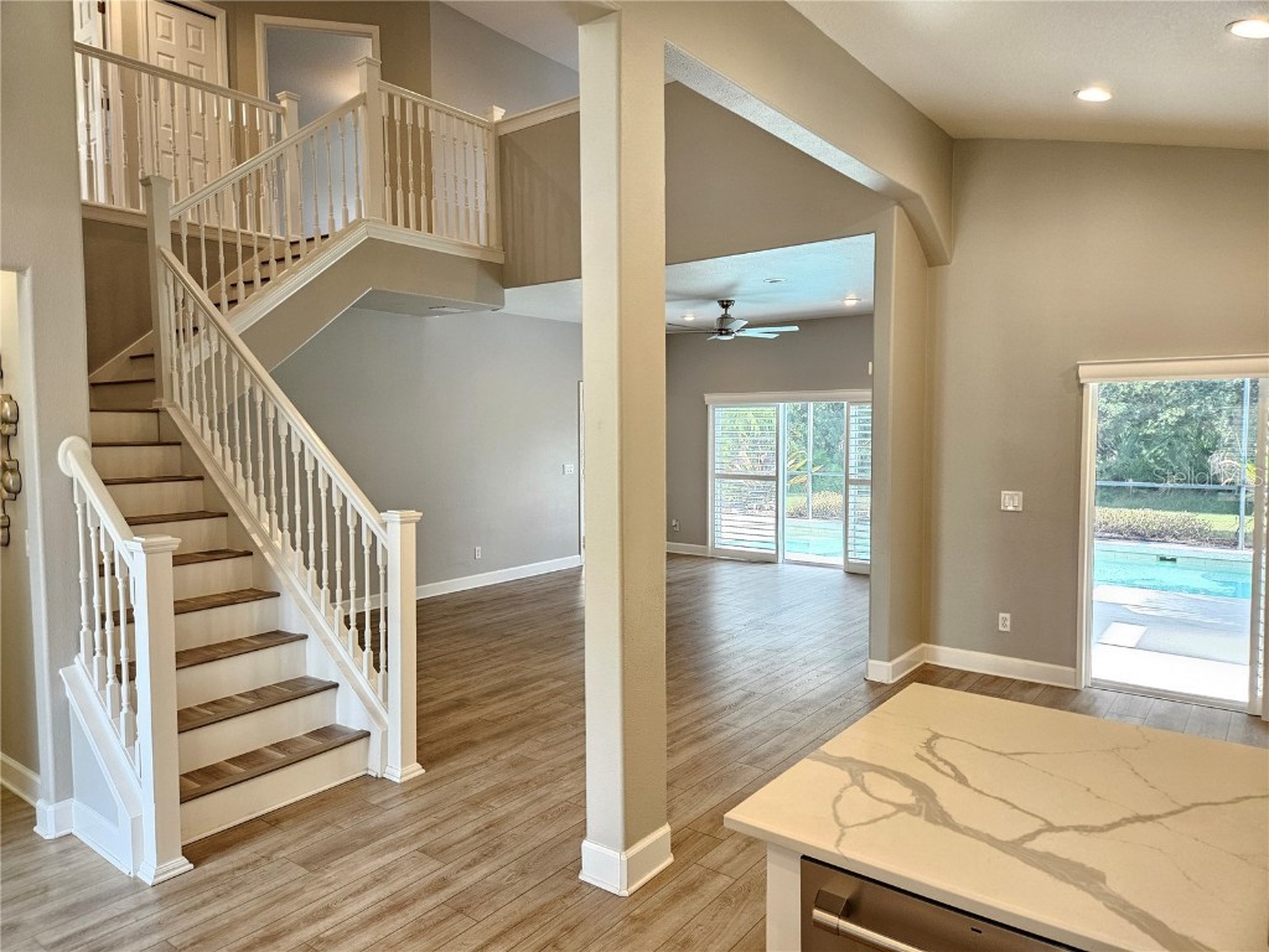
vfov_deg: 58.9
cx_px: 634
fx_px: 843
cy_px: 476
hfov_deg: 73.9
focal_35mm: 23
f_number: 1.8
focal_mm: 5.4
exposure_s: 1/120
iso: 320
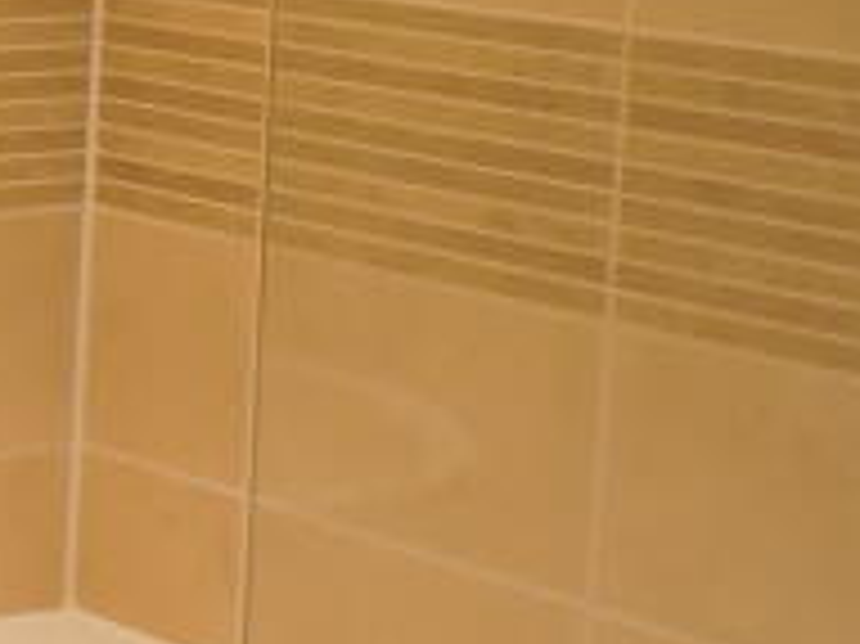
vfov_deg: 11.4
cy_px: 153
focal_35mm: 129
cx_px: -747
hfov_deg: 13.5
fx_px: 3203
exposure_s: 1/30
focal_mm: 4.3
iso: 250
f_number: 3
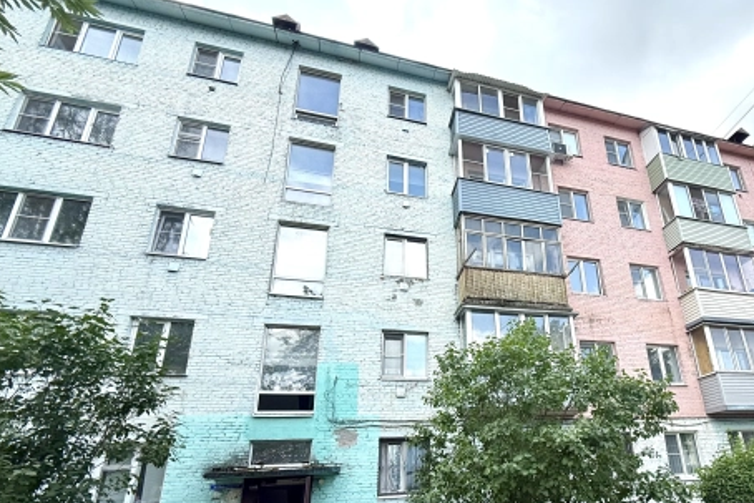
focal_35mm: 20
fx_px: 419
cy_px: 345
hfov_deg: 81.8
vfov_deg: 60.1
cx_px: 487
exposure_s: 1/672
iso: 50
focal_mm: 2.22
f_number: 2.2
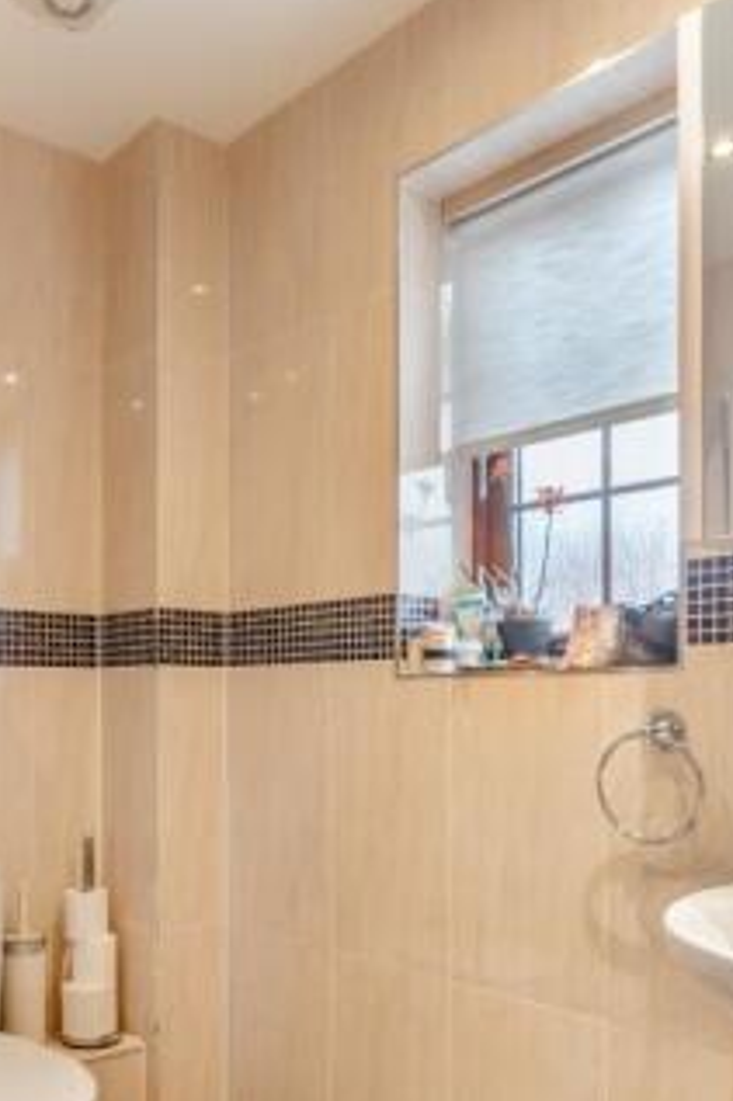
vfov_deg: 59.6
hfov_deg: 41.6
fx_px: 948
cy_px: 679
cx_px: 228
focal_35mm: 31
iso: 400
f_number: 8
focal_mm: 10
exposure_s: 1/80
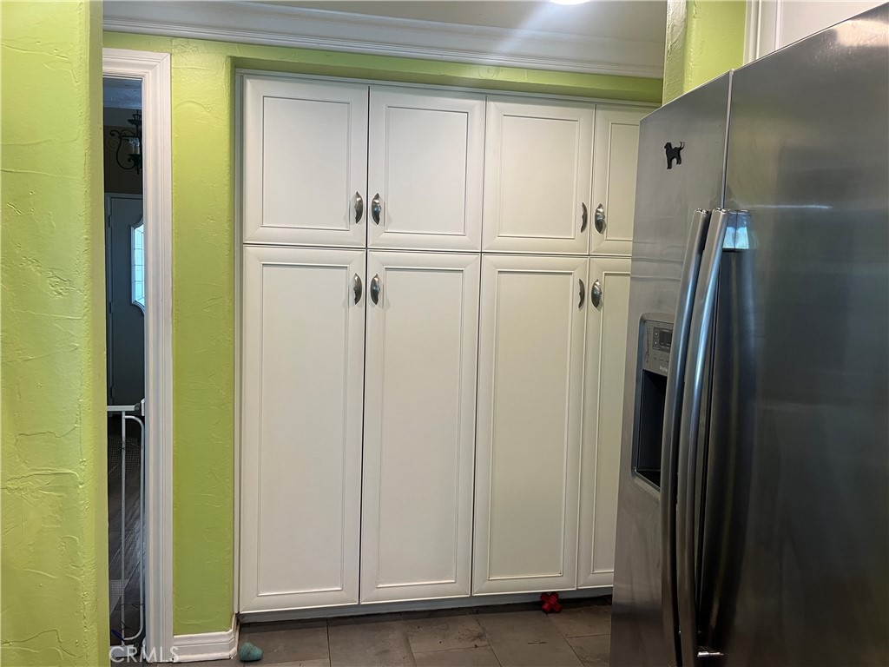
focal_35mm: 26
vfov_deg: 53.1
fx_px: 668
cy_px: 334
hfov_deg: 67.3
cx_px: 444
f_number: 1.6
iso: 80
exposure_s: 1/60
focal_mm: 5.1
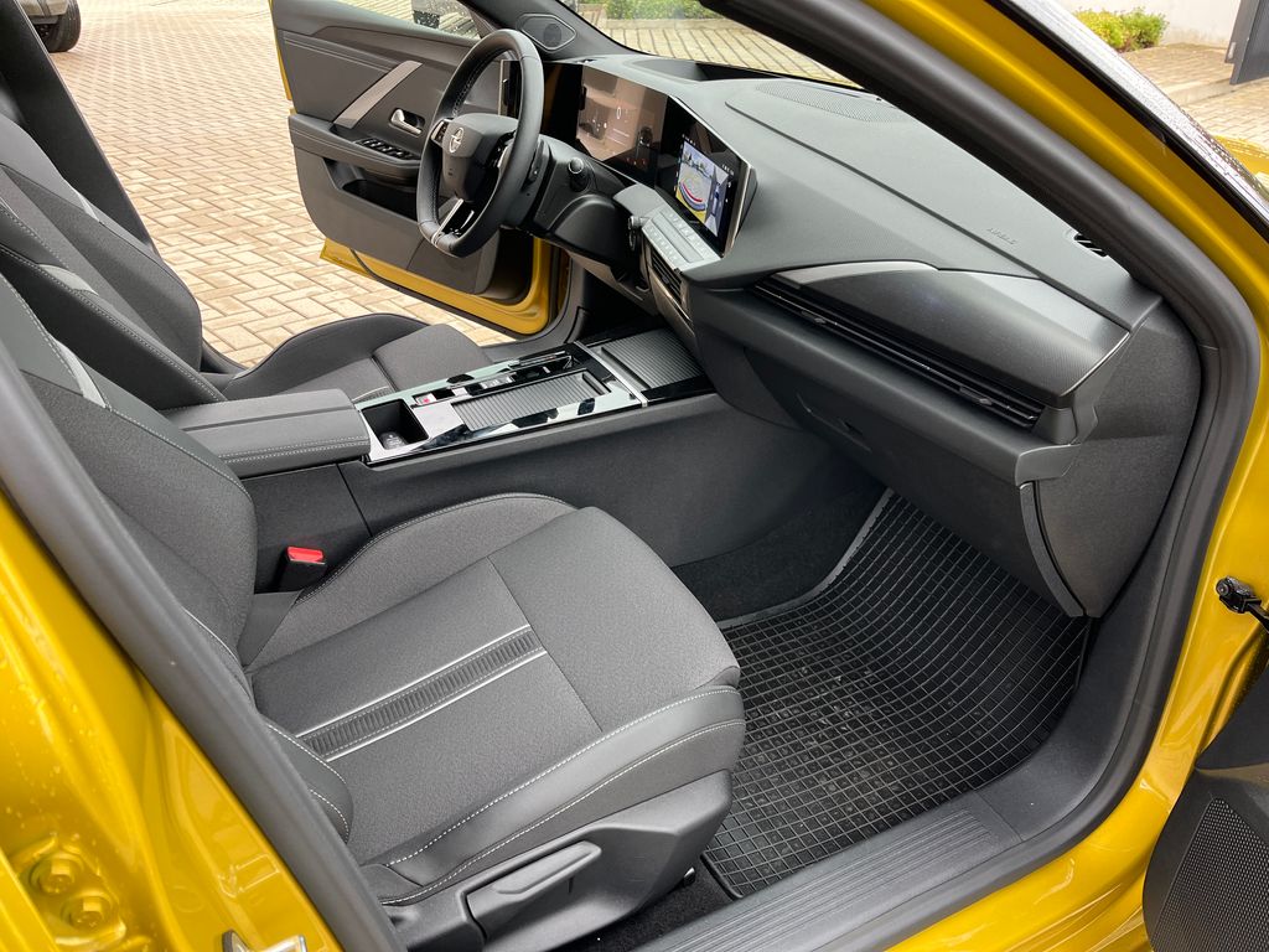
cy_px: 476
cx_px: 634
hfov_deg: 67.3
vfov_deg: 53.1
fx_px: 953
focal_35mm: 26
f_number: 1.6
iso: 80
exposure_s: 1/121
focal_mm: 5.1
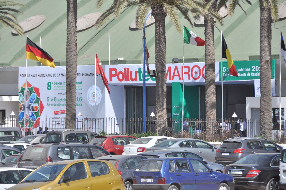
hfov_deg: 10.2
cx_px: 143
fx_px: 1607
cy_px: 95
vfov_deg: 6.8
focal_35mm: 202
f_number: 6.3
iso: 400
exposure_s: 1/2500
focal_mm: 135
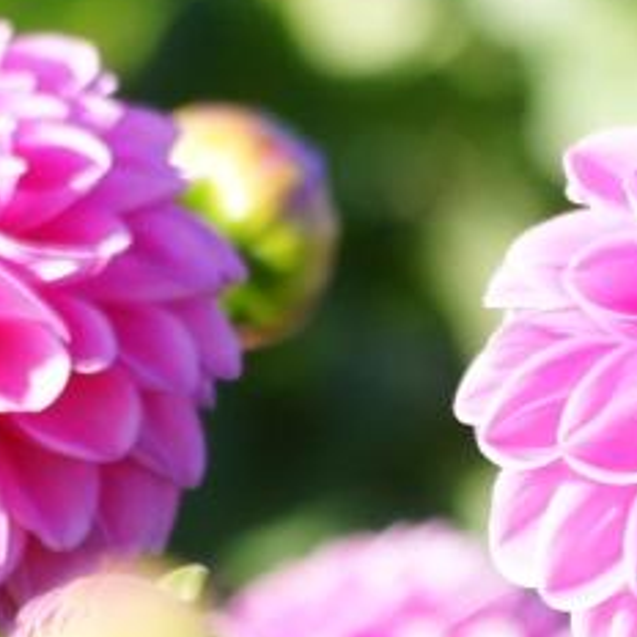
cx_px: 261
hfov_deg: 1.6
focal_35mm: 1126
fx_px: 23443
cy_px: 545
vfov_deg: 1.6
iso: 200
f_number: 5
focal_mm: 200
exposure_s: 1/500
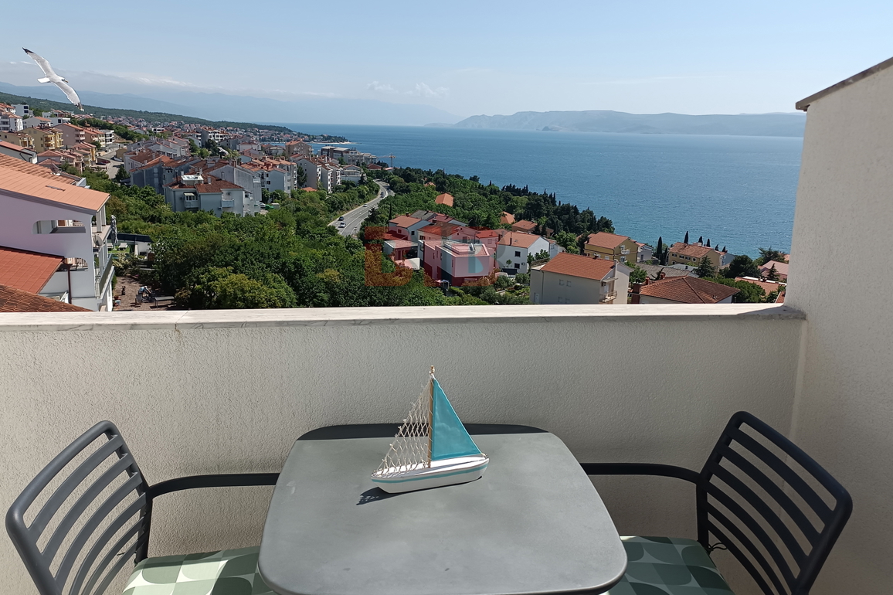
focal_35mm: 27
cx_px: 436
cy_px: 258
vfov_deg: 47.8
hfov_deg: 67.4
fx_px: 670
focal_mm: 4.74
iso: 100
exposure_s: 1/698
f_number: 1.79
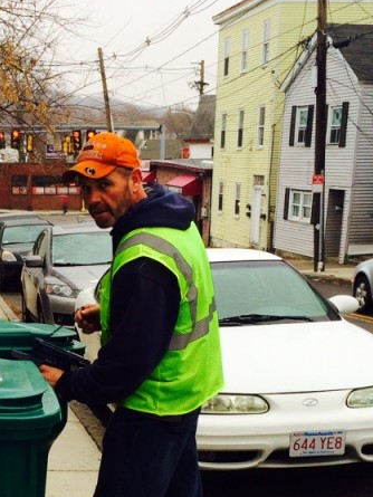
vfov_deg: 27.7
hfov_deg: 20.7
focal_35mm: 69
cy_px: 382
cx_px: 17
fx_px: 991
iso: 50
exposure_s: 1/120
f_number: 2.2
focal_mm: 4.12
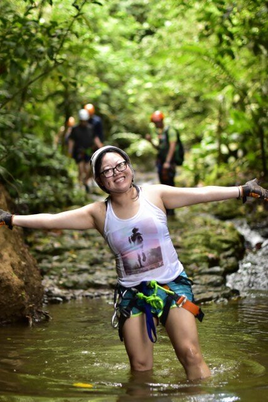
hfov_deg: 18.2
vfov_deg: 27.0
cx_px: 134
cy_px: 201
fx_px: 837
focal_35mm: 75
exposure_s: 1/200
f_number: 1.4
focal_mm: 50
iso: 640
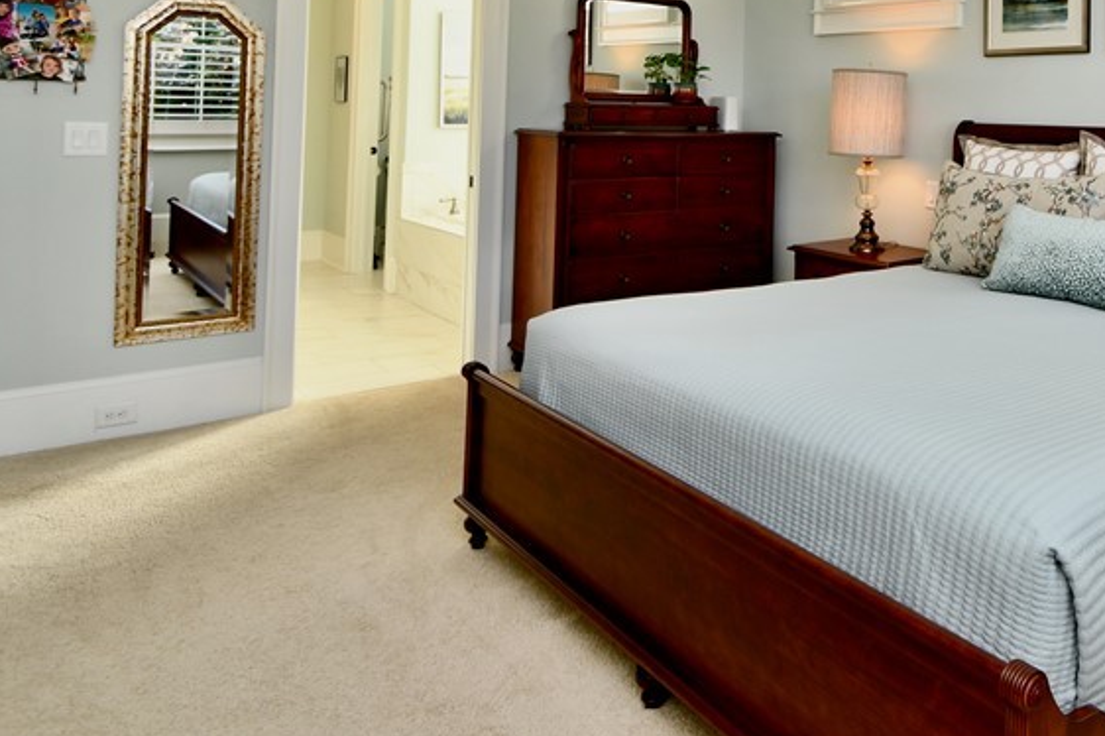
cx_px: 906
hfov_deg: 58.1
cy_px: 87
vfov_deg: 41.7
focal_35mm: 29
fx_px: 890
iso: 200
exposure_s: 1/60
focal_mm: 10
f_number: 4
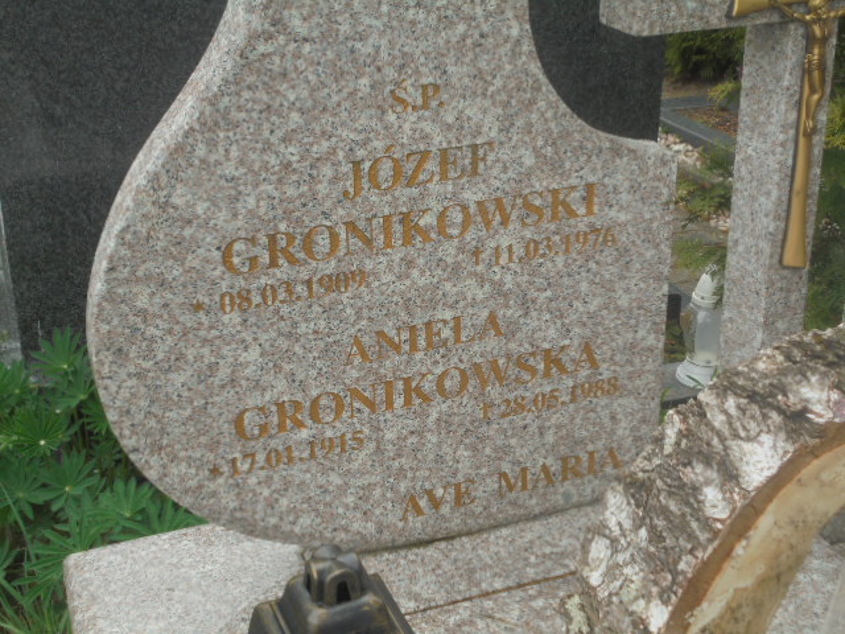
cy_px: 317
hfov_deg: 38.9
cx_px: 422
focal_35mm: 49
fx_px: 1196
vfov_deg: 29.7
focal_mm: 8.9
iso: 100
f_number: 4.8
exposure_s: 1/200
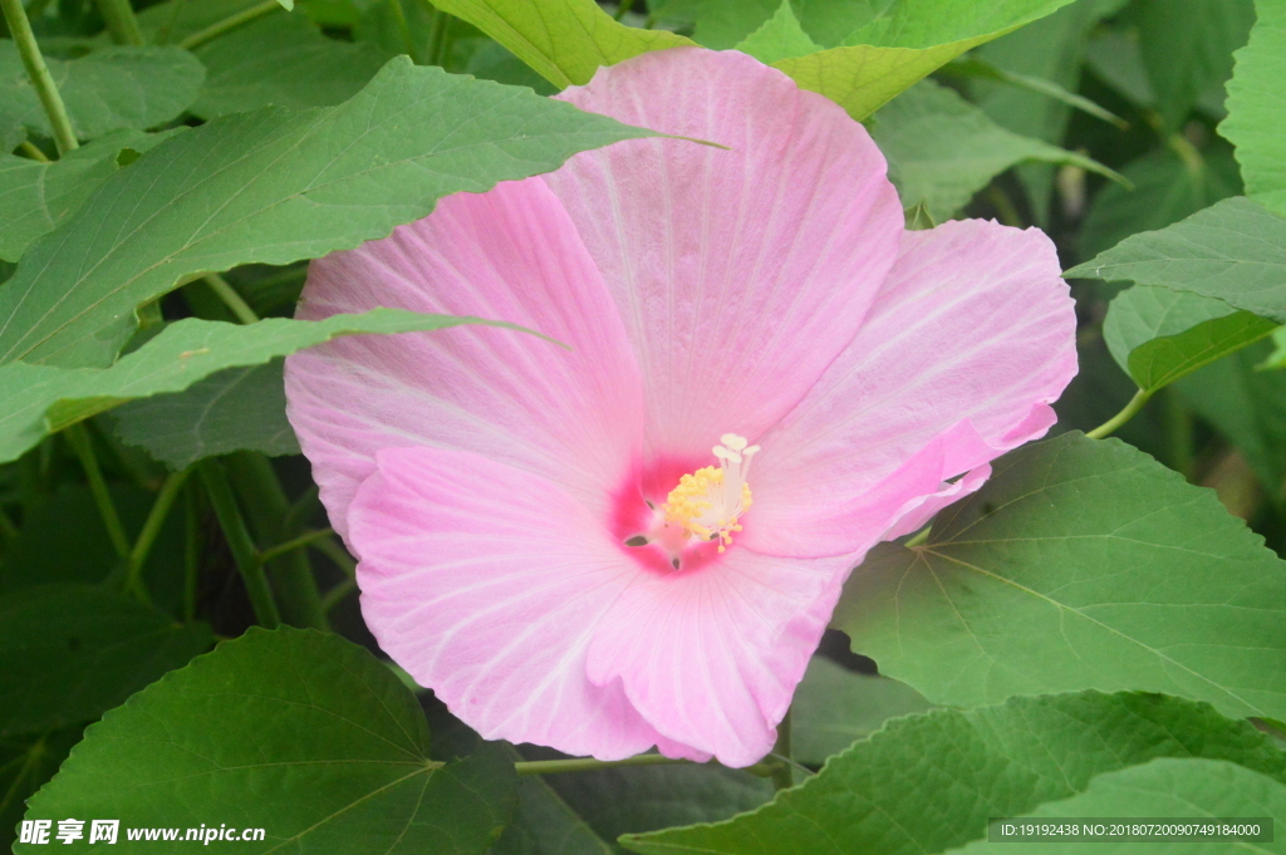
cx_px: 643
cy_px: 428
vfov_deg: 8.7
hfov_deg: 13.1
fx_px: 5622
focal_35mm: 158
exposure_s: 1/250
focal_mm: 105
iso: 2500
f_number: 16
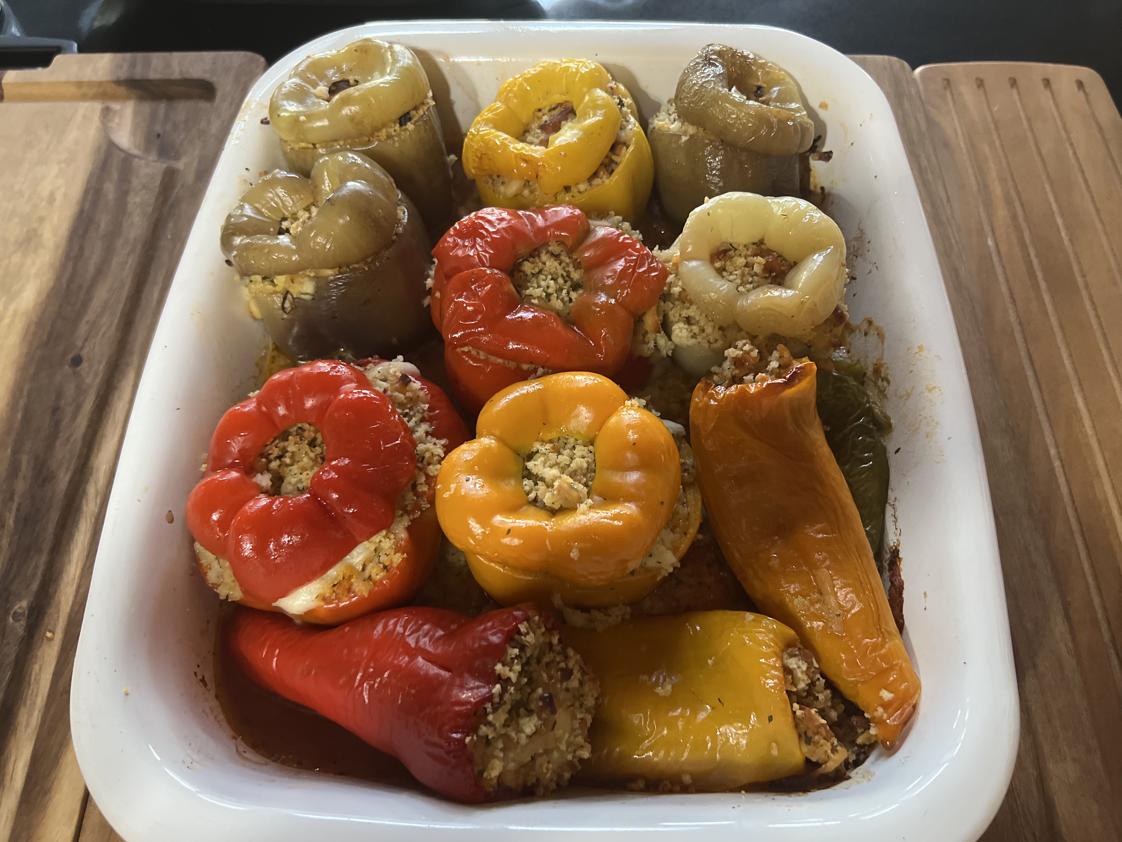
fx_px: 843
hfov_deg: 67.3
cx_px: 561
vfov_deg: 53.1
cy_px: 421
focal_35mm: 26
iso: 500
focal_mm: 5.7
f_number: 1.5
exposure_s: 1/40
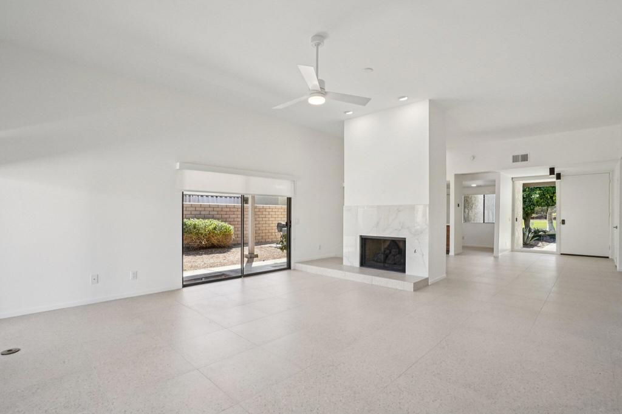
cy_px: 207
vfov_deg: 73.7
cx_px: 311
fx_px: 276
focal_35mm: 16
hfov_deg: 96.8
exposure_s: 1/250
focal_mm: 16
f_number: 16
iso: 3200
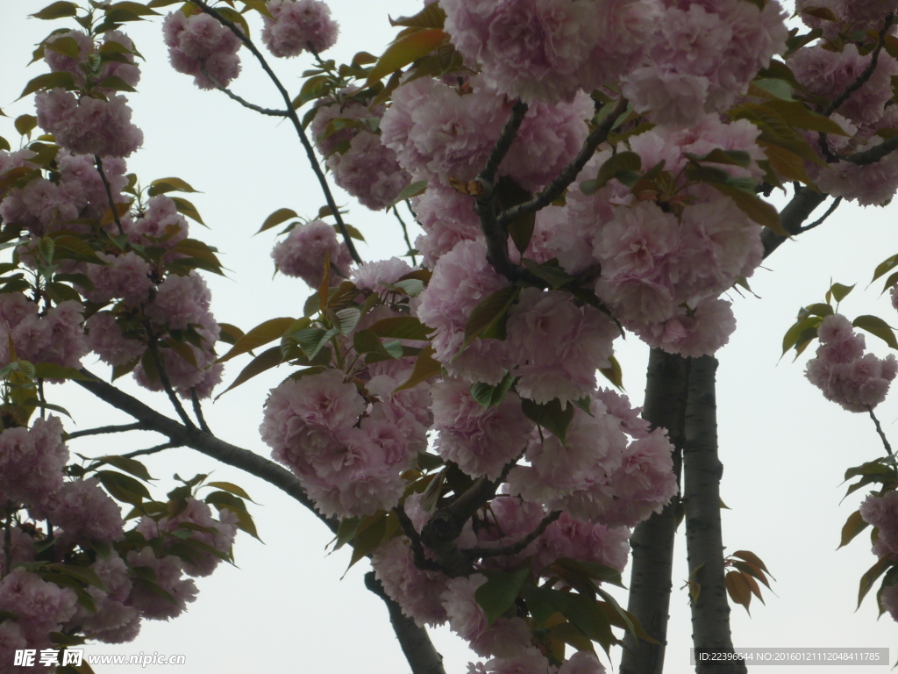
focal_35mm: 124
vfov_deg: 12.0
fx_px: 3217
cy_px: 337
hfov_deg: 15.9
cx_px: 449
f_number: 5.6
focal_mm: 20.6
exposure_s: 1/125
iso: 80
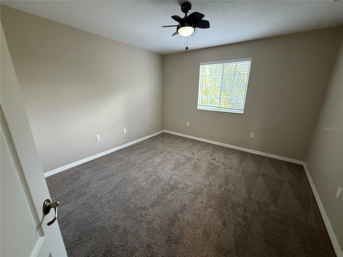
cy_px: 128
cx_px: 172
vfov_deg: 85.7
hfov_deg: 102.1
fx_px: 139
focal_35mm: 14
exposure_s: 1/60
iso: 640
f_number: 2.2
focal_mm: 2.22
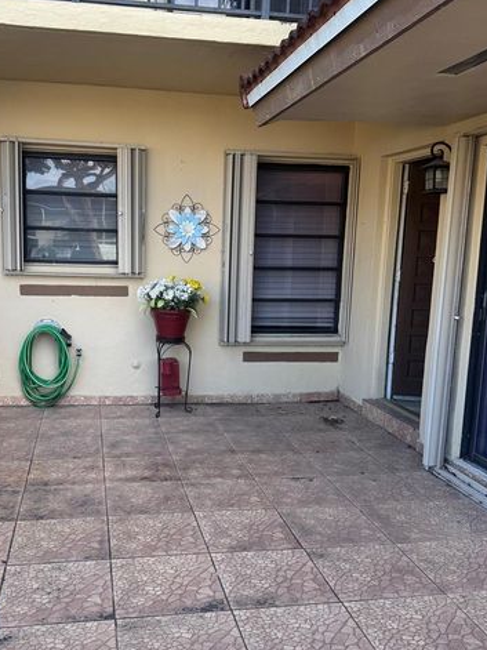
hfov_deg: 41.6
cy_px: 339
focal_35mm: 34
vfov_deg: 54.0
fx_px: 638
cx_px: 196
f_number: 1.78
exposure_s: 1/336
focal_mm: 6.76
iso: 80
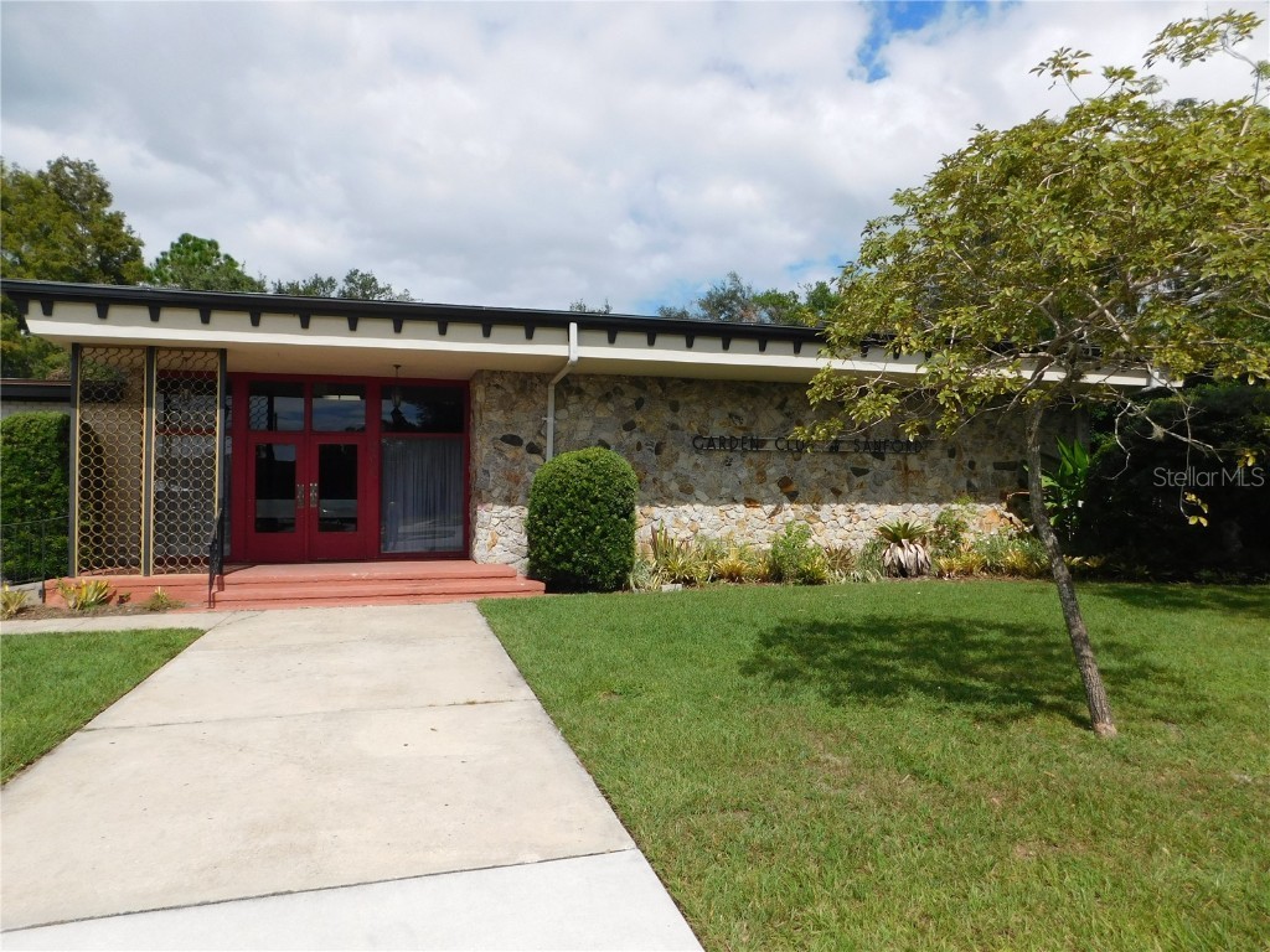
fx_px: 844
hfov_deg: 73.9
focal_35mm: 23
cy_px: 476
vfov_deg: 58.9
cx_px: 635
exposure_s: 1/640
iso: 125
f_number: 6
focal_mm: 4
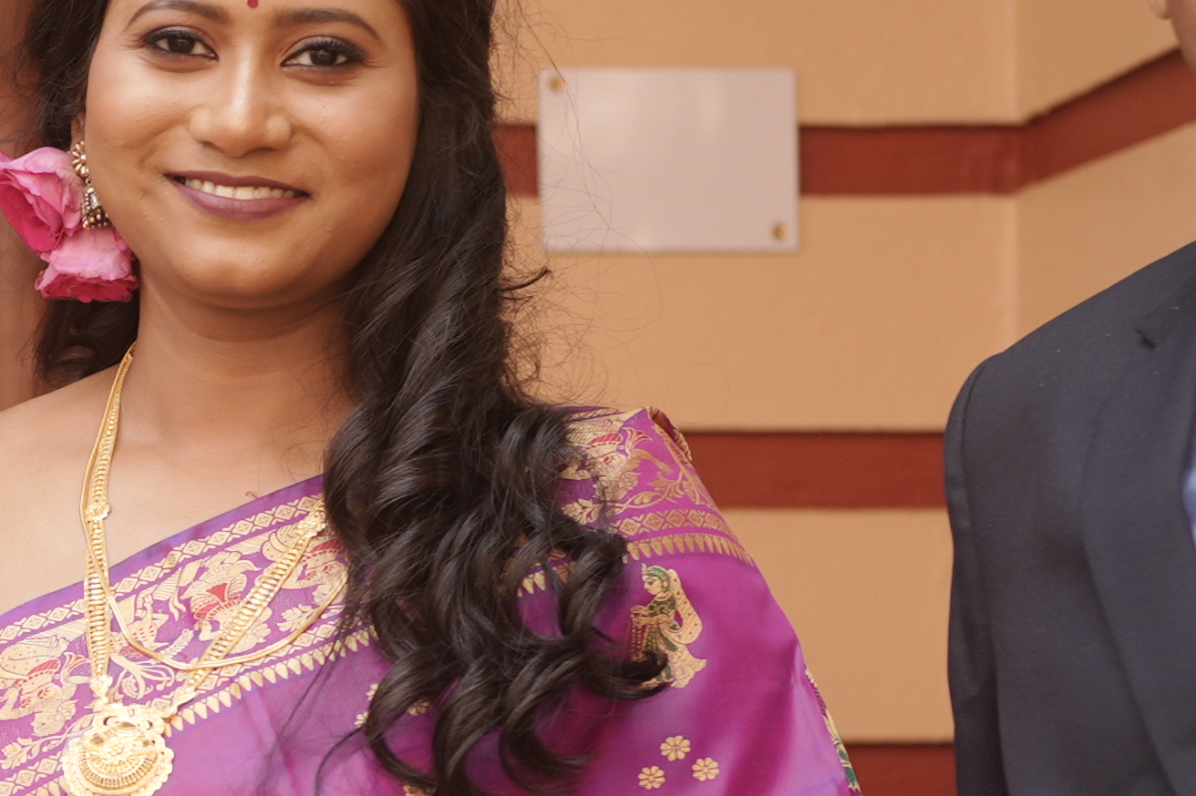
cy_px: 832
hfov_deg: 10.7
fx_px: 6211
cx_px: -470
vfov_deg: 7.3
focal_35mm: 187
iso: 160
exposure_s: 1/320
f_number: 2
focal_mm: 35
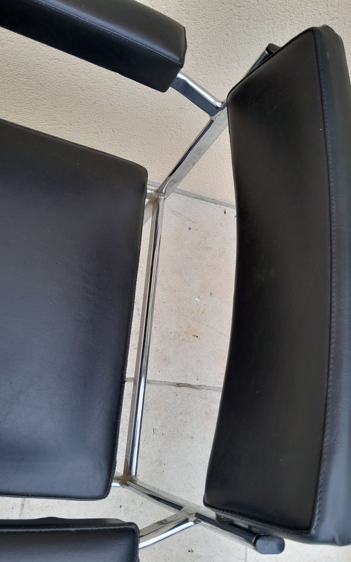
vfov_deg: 66.5
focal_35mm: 28
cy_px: 285
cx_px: 182
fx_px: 429
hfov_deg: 44.5
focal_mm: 3.98
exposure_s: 1/172
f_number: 1.8
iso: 40
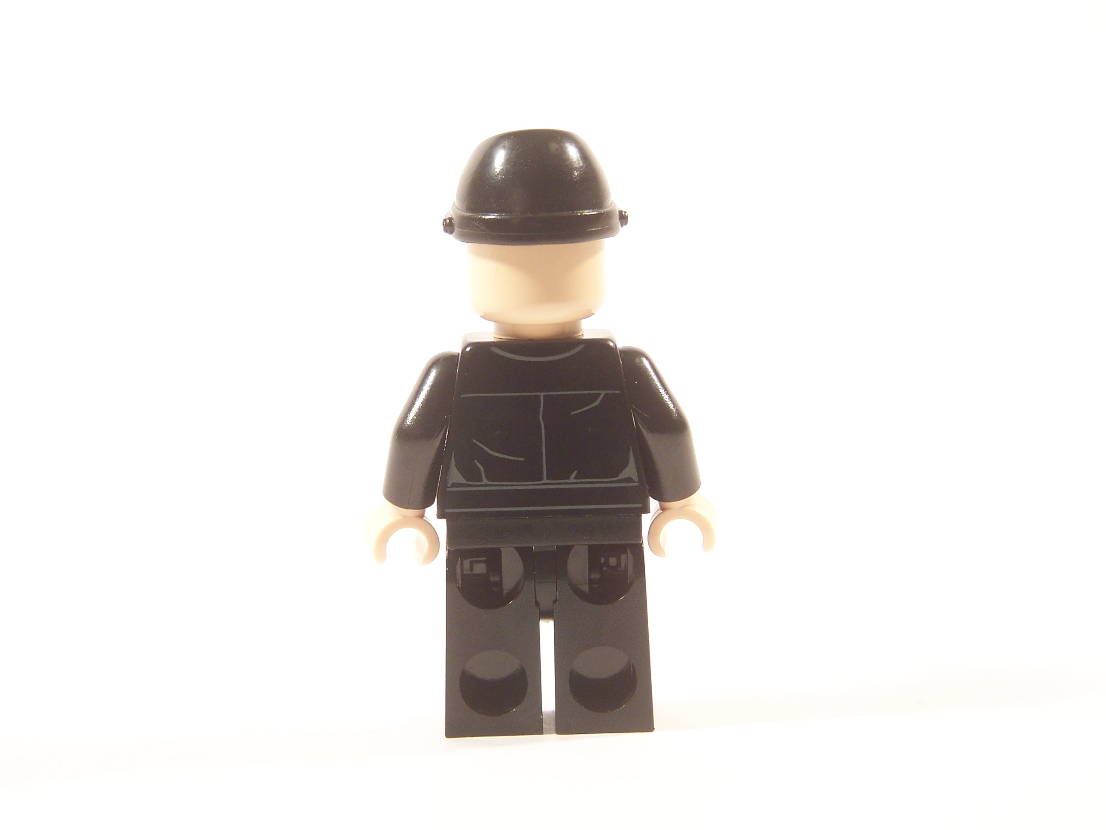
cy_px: 415
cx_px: 553
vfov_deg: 12.7
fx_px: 3738
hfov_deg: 16.8
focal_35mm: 117
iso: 100
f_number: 3.2
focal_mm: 19.4
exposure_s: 1/10
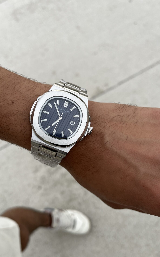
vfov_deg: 66.5
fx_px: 195
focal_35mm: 28
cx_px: 67
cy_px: 127
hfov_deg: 44.4
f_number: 1.6
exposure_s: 1/124
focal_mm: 5.1
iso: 32
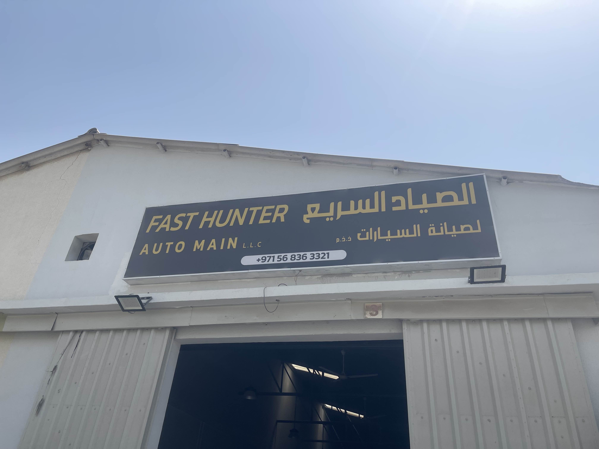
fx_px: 433
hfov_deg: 69.4
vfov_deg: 54.9
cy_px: 224
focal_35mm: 25
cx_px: 300
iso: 32
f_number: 1.6
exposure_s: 1/5618
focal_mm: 5.1
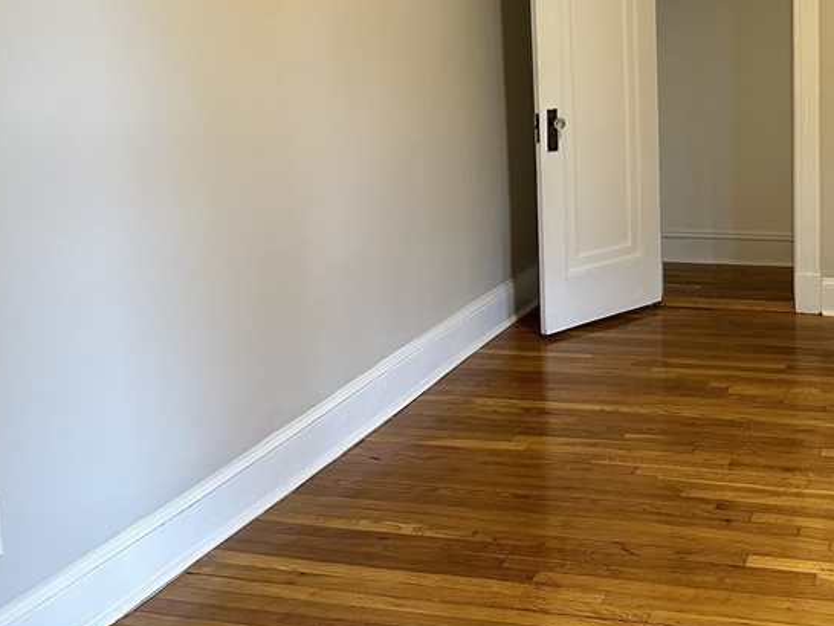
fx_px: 1085
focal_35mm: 45
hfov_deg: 39.6
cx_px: 716
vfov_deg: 31.5
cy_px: 134
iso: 320
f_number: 1.78
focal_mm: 6.86
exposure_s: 1/60
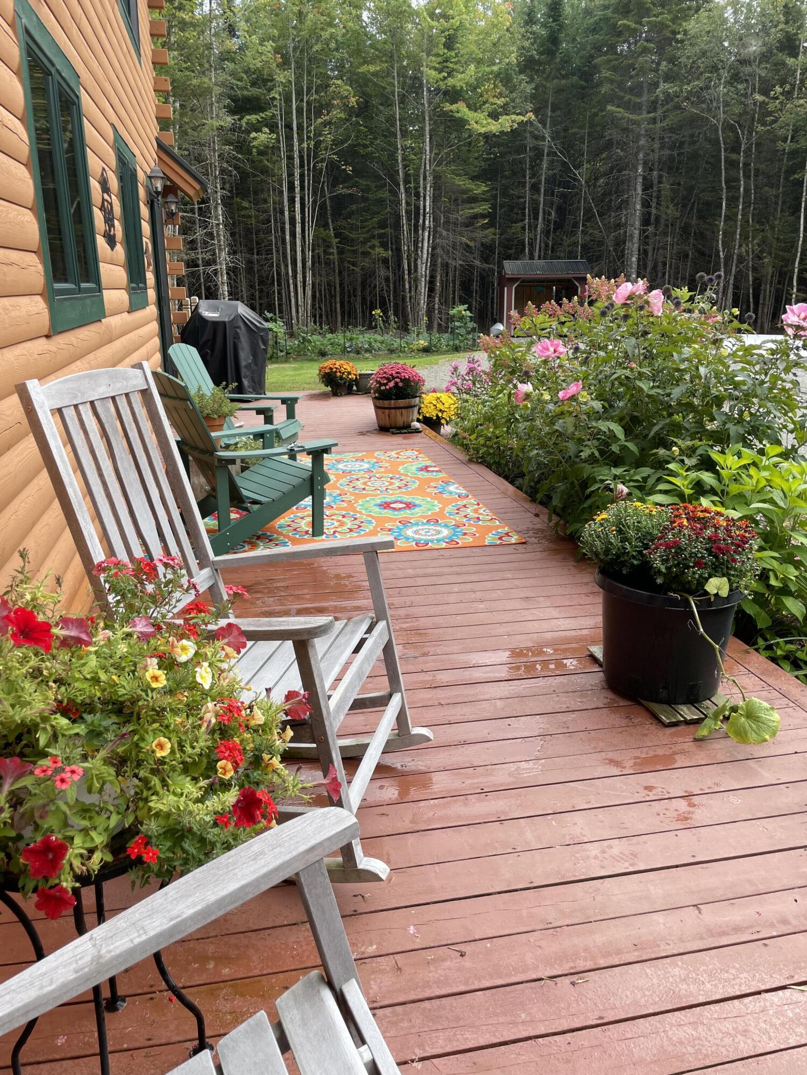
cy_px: 538
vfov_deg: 67.3
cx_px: 404
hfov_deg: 53.1
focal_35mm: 26
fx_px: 808
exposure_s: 1/670
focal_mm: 4.2
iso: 32
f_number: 1.6
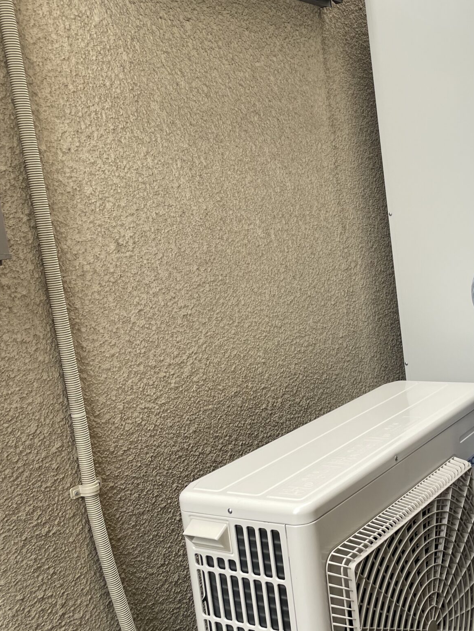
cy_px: 332
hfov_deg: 32.5
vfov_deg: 43.8
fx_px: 785
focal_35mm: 43
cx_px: 388
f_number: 1.6
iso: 32
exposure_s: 1/381
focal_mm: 4.2
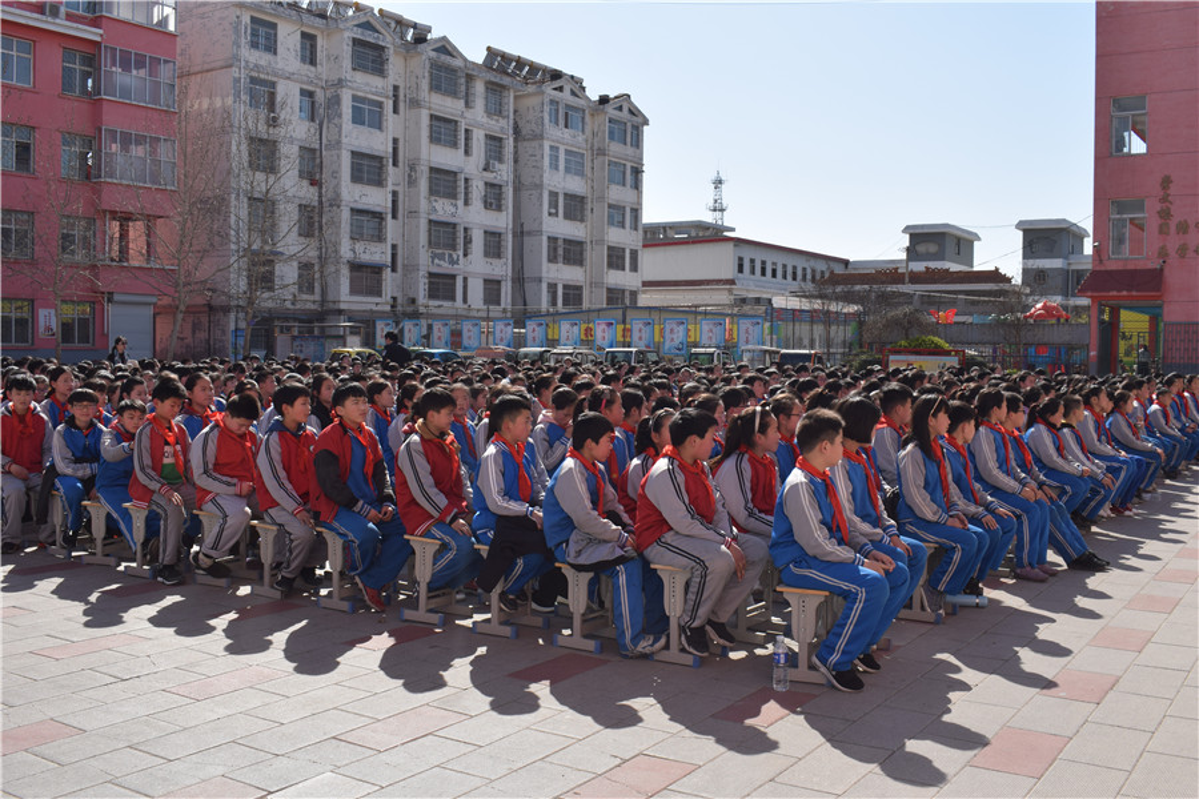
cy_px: 400
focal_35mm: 36
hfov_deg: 53.1
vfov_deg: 36.9
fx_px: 1199
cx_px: 600
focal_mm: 24
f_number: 10
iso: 100
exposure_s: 1/200
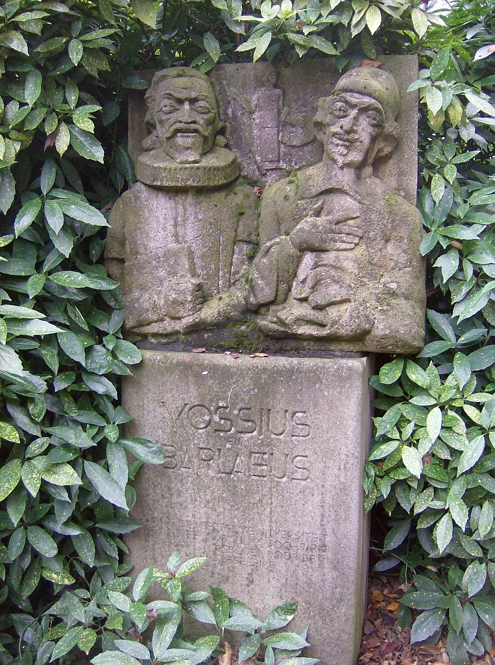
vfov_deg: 51.5
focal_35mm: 36
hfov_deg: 39.5
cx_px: 248
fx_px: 689
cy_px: 332
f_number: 2.8
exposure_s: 1/60.9
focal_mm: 6
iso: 200
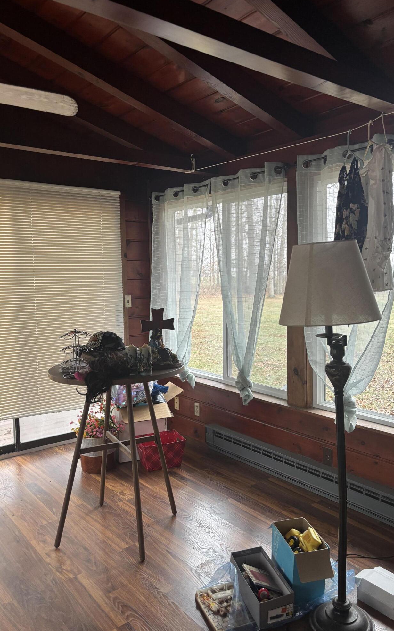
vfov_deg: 66.5
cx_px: 209
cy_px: 317
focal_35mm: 28
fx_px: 481
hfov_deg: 44.5
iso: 125
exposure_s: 1/106
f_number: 1.6
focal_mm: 5.96
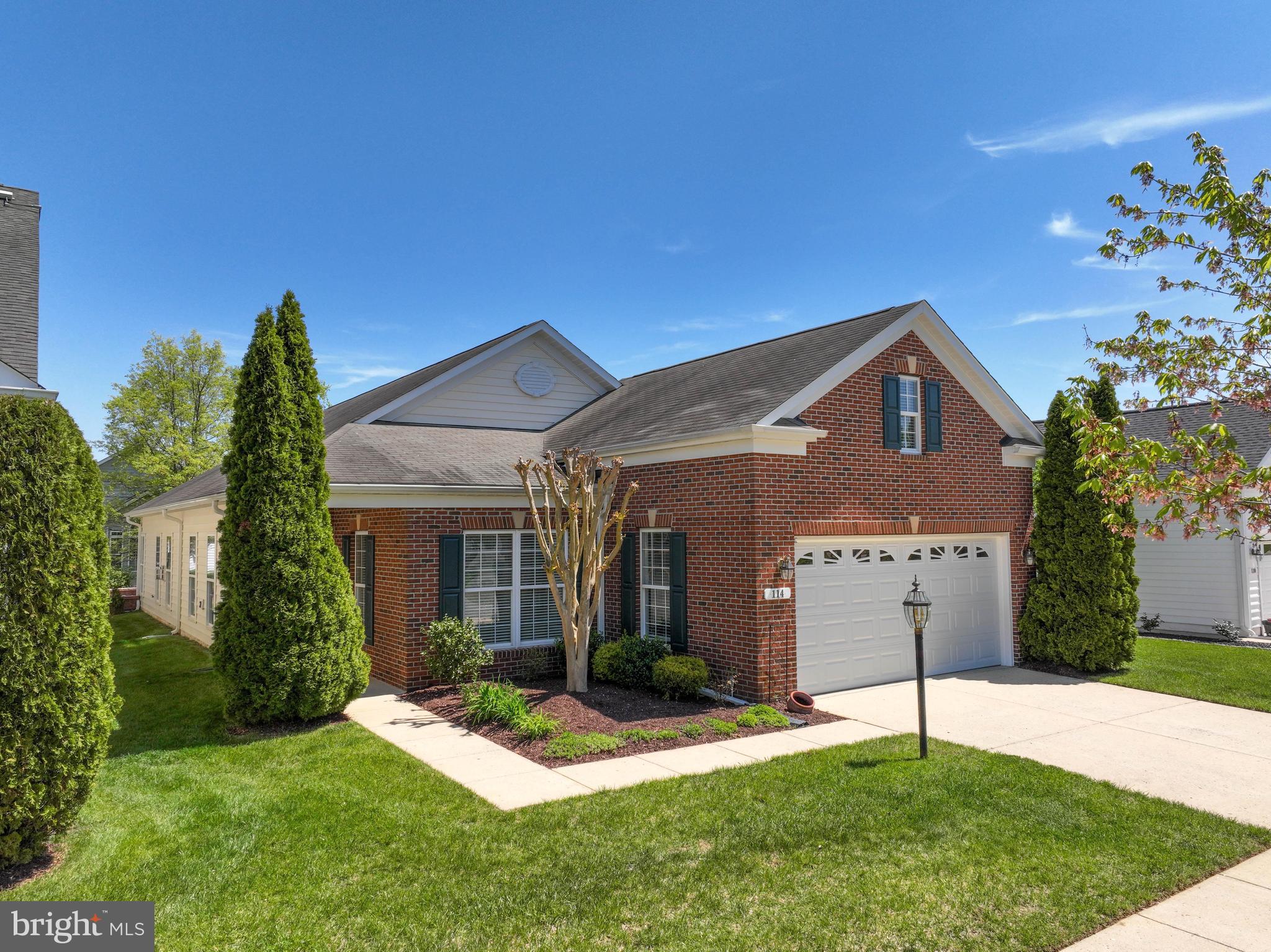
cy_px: 476
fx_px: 881
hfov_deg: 71.6
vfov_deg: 56.8
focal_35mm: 24
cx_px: 636
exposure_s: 1/20
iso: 100
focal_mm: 12.29
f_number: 8
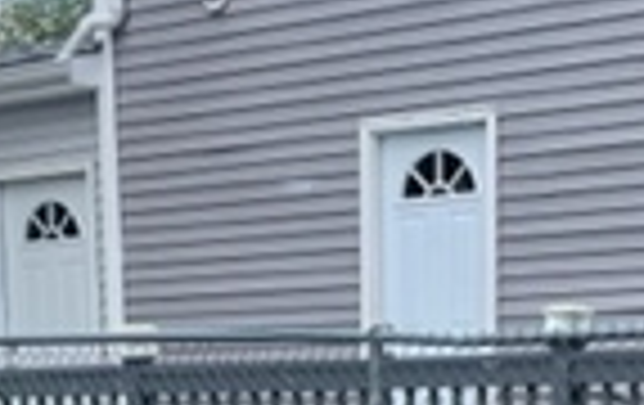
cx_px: 383
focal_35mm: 123
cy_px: 968
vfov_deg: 9.5
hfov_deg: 16.9
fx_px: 2163
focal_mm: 5.1
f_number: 1.6
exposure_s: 1/765
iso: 32
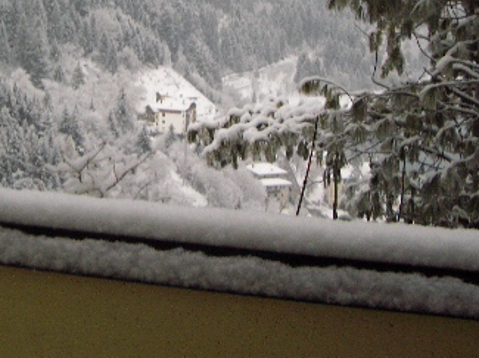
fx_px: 954
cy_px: 55
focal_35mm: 69
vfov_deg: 20.9
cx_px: 141
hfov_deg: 27.9
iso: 100
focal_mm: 5.8
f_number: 2.6
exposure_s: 1/125
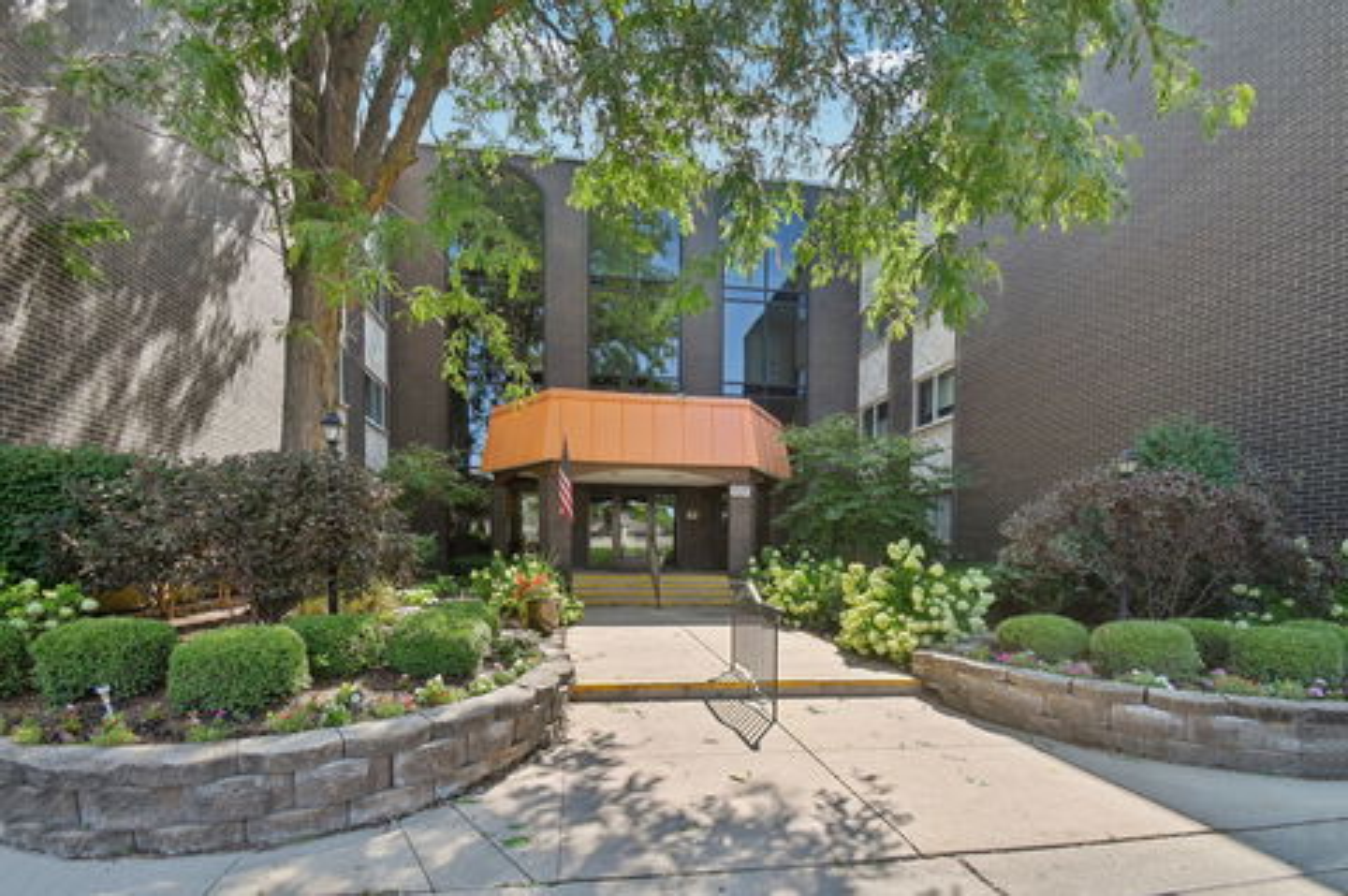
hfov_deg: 100.4
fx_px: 561
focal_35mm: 15
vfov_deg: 77.2
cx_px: 674
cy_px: 448
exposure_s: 1/100
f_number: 8
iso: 100
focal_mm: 10
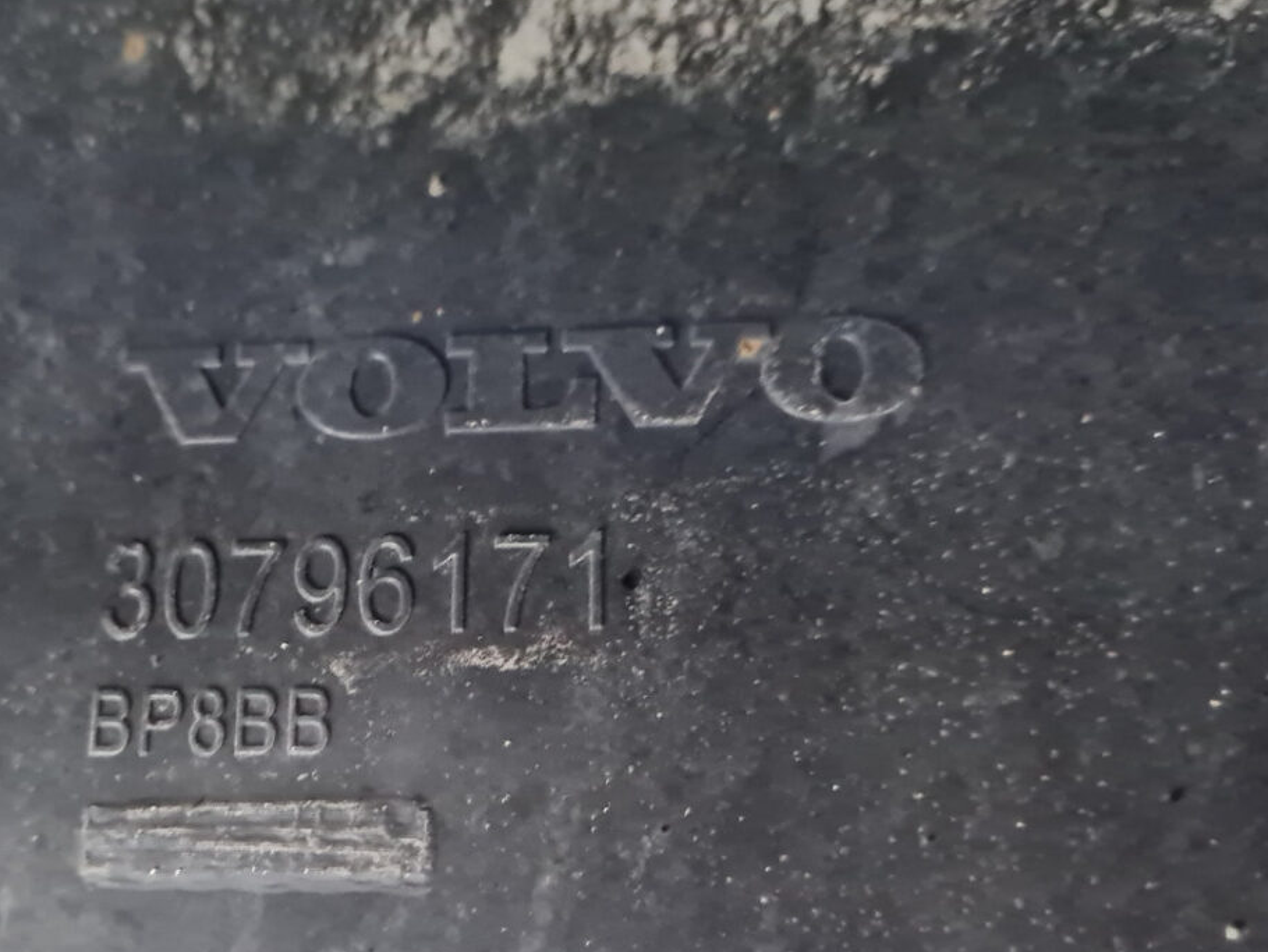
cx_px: 450
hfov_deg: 46.2
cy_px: 707
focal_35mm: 40
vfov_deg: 35.2
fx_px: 1466
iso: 1600
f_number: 1.8
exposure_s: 1/13
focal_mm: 5.4
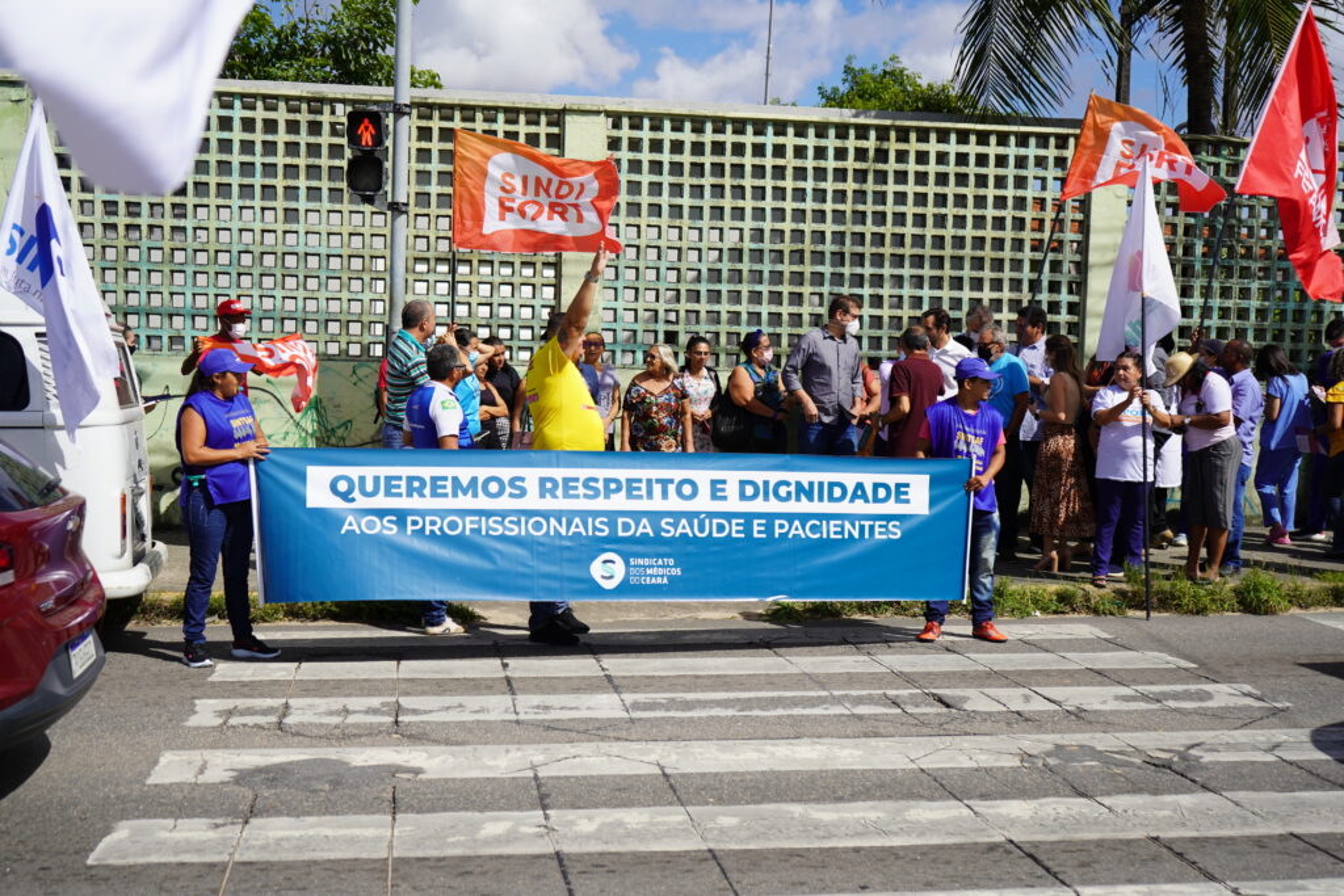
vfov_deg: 31.2
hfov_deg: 45.4
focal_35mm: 43
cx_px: 672
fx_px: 1605
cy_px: 448
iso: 100
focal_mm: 43
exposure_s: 1/1000
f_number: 5
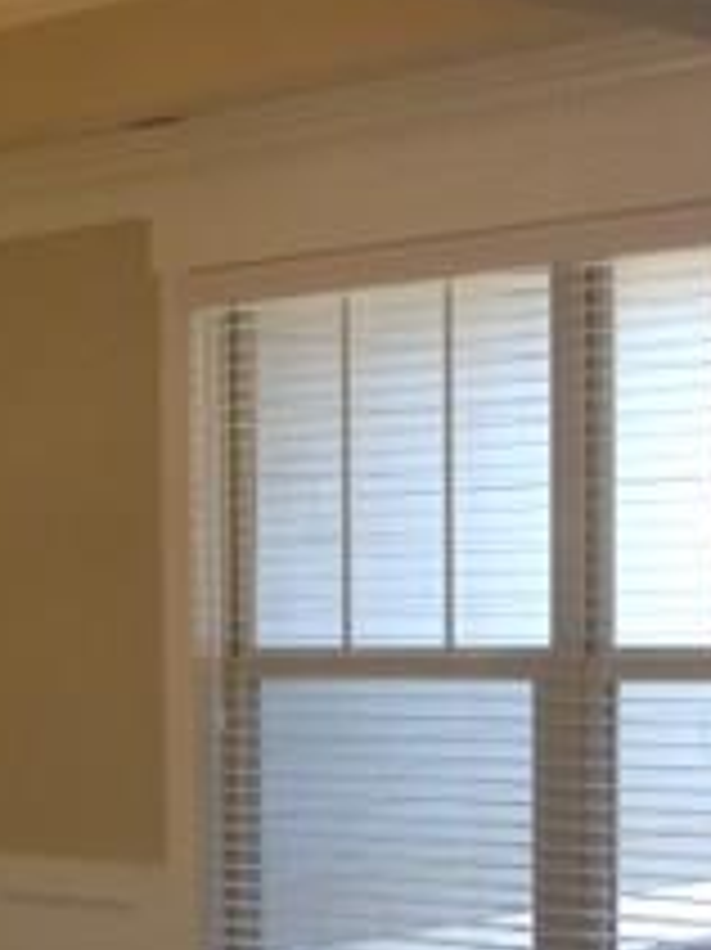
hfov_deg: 13.3
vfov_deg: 18.4
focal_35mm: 106
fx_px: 2906
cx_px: -315
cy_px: 765
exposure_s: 1/30
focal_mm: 4.28
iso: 50
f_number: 2.4
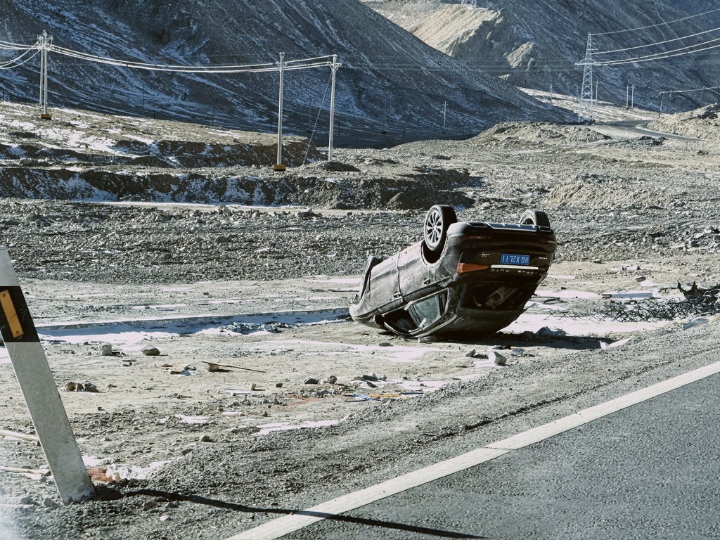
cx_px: 360
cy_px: 270
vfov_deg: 12.3
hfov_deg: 16.4
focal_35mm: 120
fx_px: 2496
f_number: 2.8
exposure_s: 1/668
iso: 50
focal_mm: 15.66
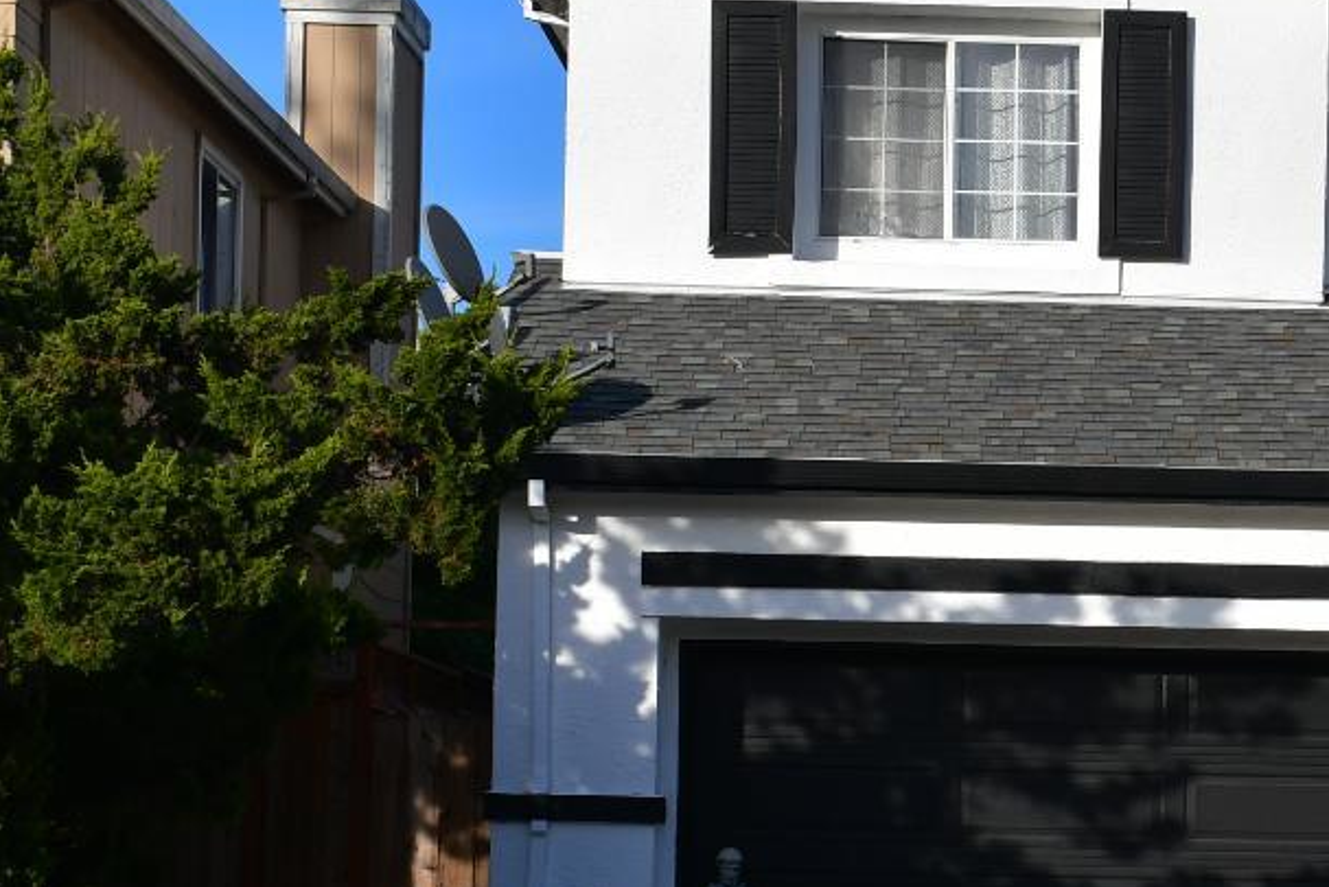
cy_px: 681
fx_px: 4652
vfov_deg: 10.9
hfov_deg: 15.9
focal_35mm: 126
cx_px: 1395
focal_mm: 34
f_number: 11
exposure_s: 1/400
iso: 200
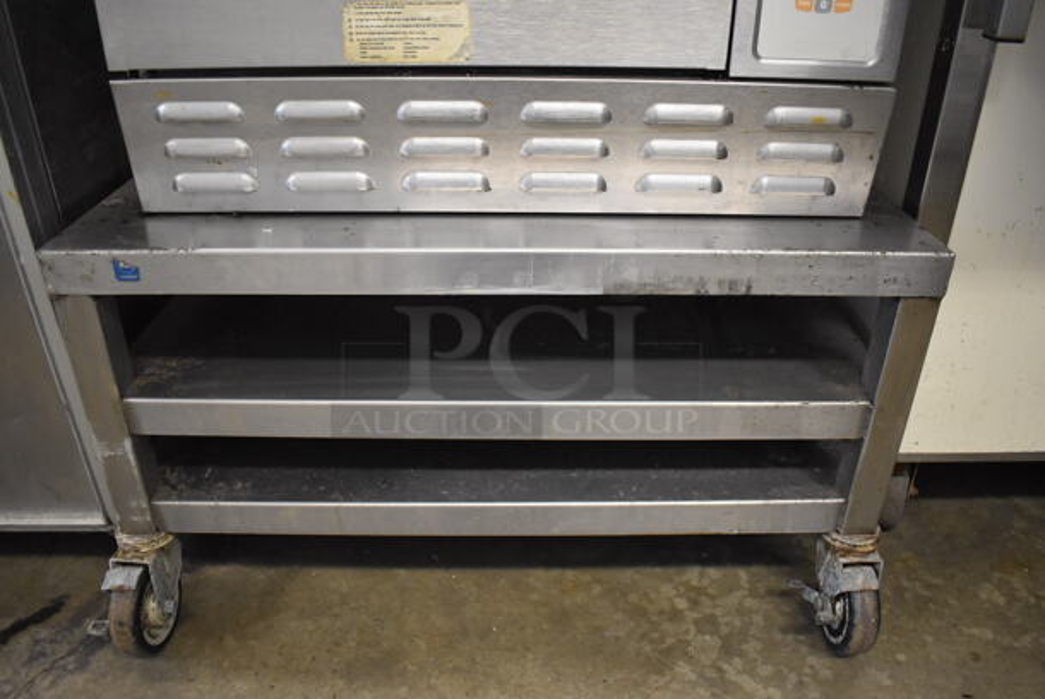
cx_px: 522
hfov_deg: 67.3
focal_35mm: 27
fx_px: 784
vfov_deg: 48.0
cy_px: 350
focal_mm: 18
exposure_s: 1/125
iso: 2200
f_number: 3.5
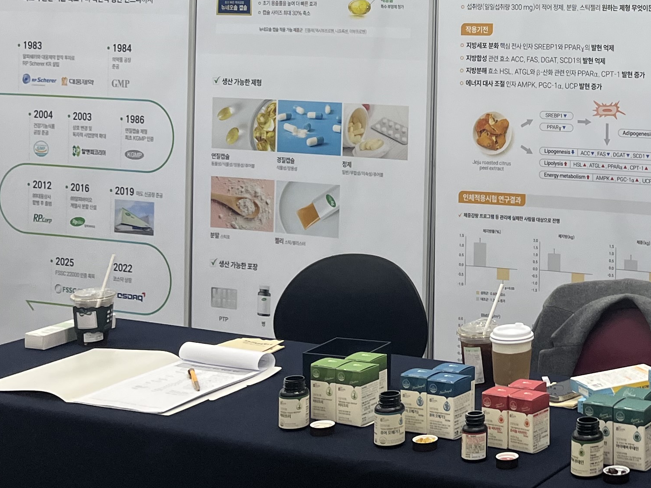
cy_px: 11
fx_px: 1316
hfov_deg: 26.0
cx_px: 684
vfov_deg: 20.4
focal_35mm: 70
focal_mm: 5.1
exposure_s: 1/120
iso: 100
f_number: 1.6
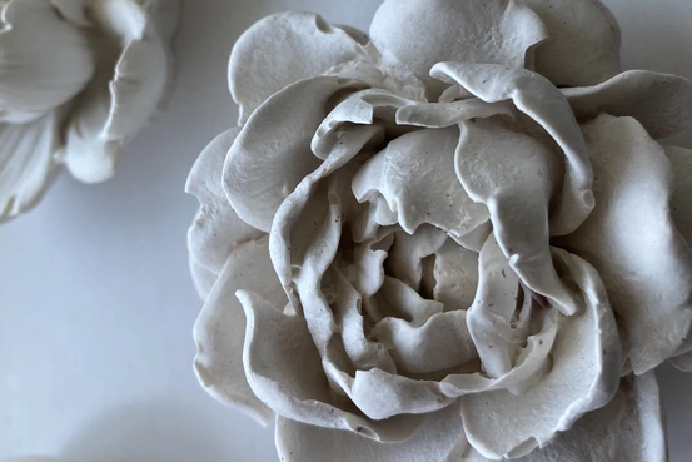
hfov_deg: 45.4
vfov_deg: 30.7
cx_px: 322
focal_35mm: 43
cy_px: 113
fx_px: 827
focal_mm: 4.25
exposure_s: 1/123
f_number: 1.8
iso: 32
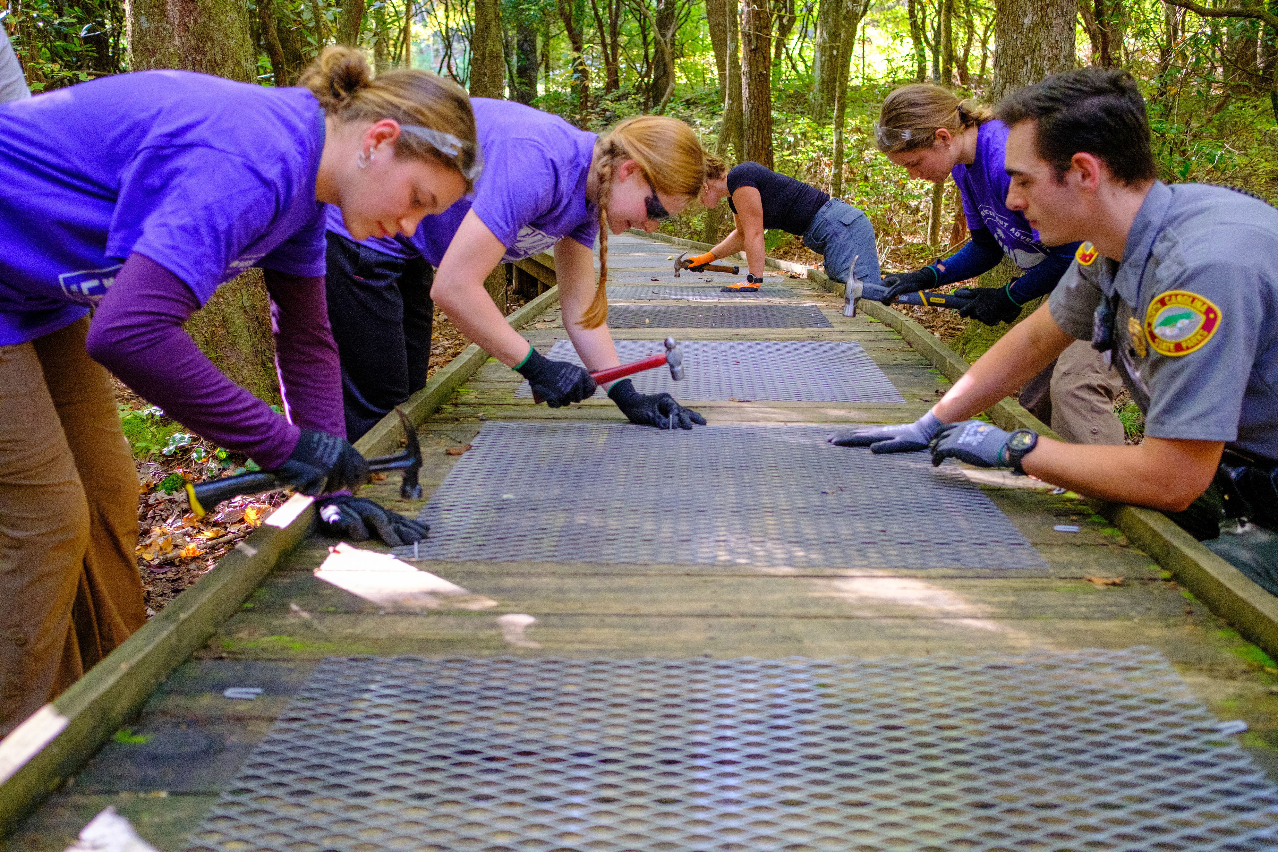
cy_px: 426
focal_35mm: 35
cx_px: 639
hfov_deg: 54.4
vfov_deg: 37.9
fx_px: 1242
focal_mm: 23
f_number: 2.8
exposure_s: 1/320
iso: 4000
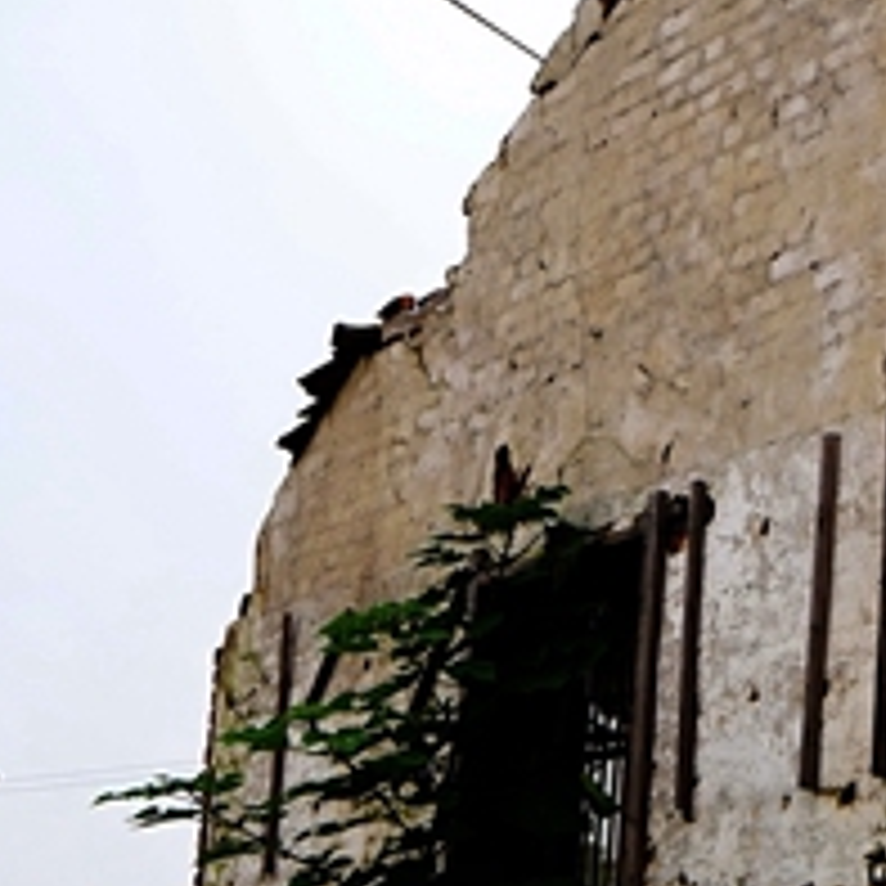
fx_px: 2867
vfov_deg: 17.6
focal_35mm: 99
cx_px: 1192
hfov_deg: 16.5
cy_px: 403
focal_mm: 23
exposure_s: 1/320
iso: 100
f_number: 4
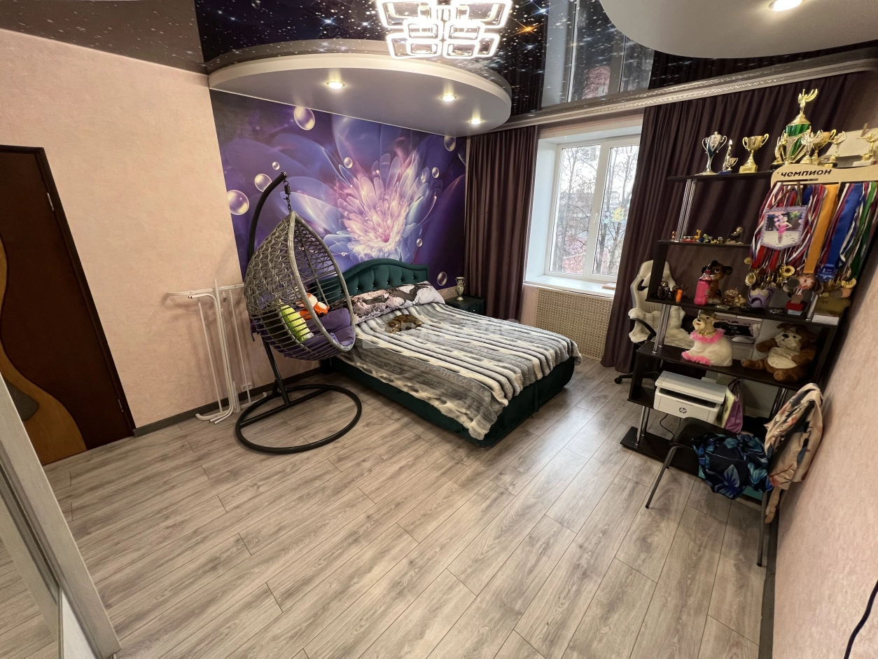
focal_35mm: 13
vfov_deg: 89.9
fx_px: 330
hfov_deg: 106.2
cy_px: 330
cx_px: 439
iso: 250
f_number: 1.8
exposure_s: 1/100
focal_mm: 1.57
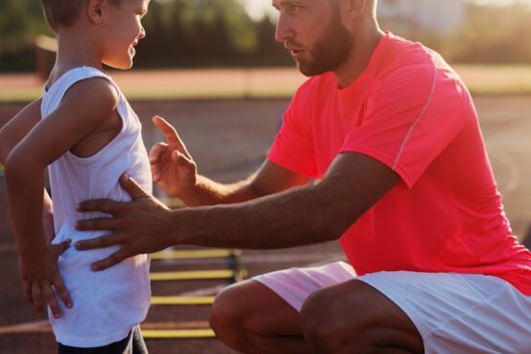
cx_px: 223
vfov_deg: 19.7
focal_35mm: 69
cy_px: 124
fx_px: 1017
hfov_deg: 29.2
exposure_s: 1/4000
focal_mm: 50
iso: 200
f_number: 2
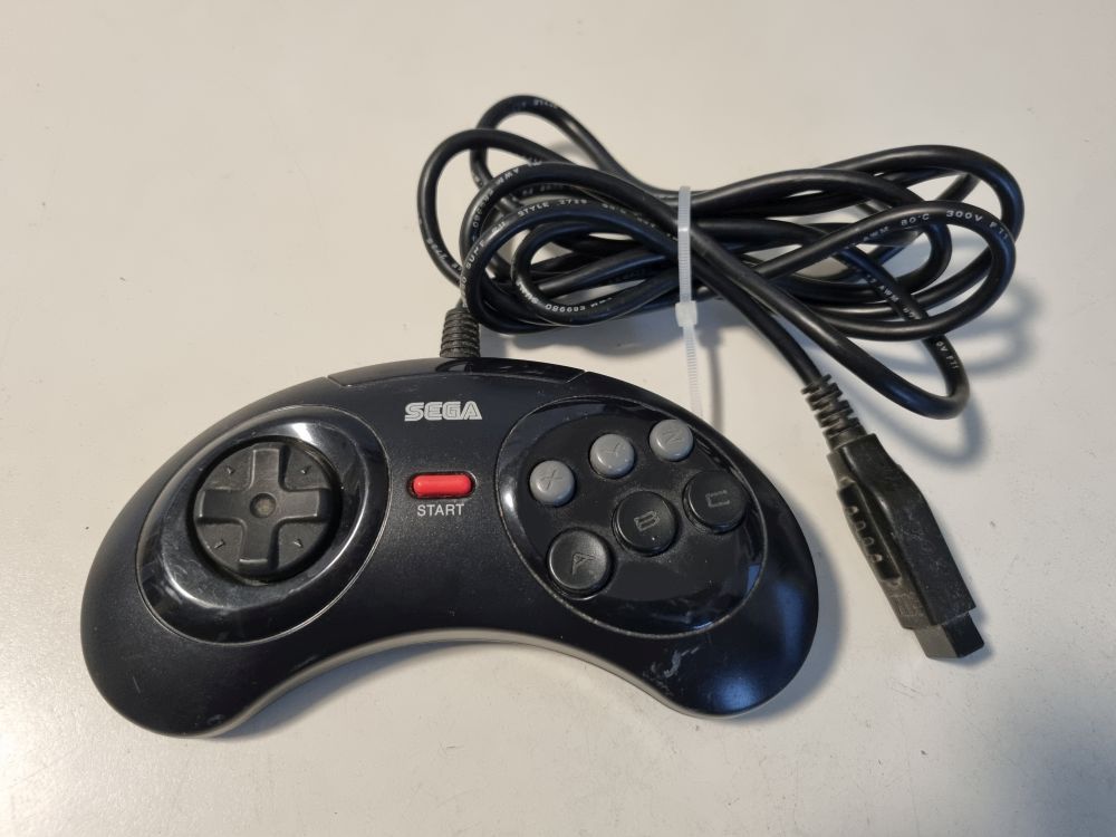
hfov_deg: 67.3
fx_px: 838
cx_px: 558
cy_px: 418
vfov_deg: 53.1
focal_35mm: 26
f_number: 1.8
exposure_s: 1/50
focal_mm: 5.4
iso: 500
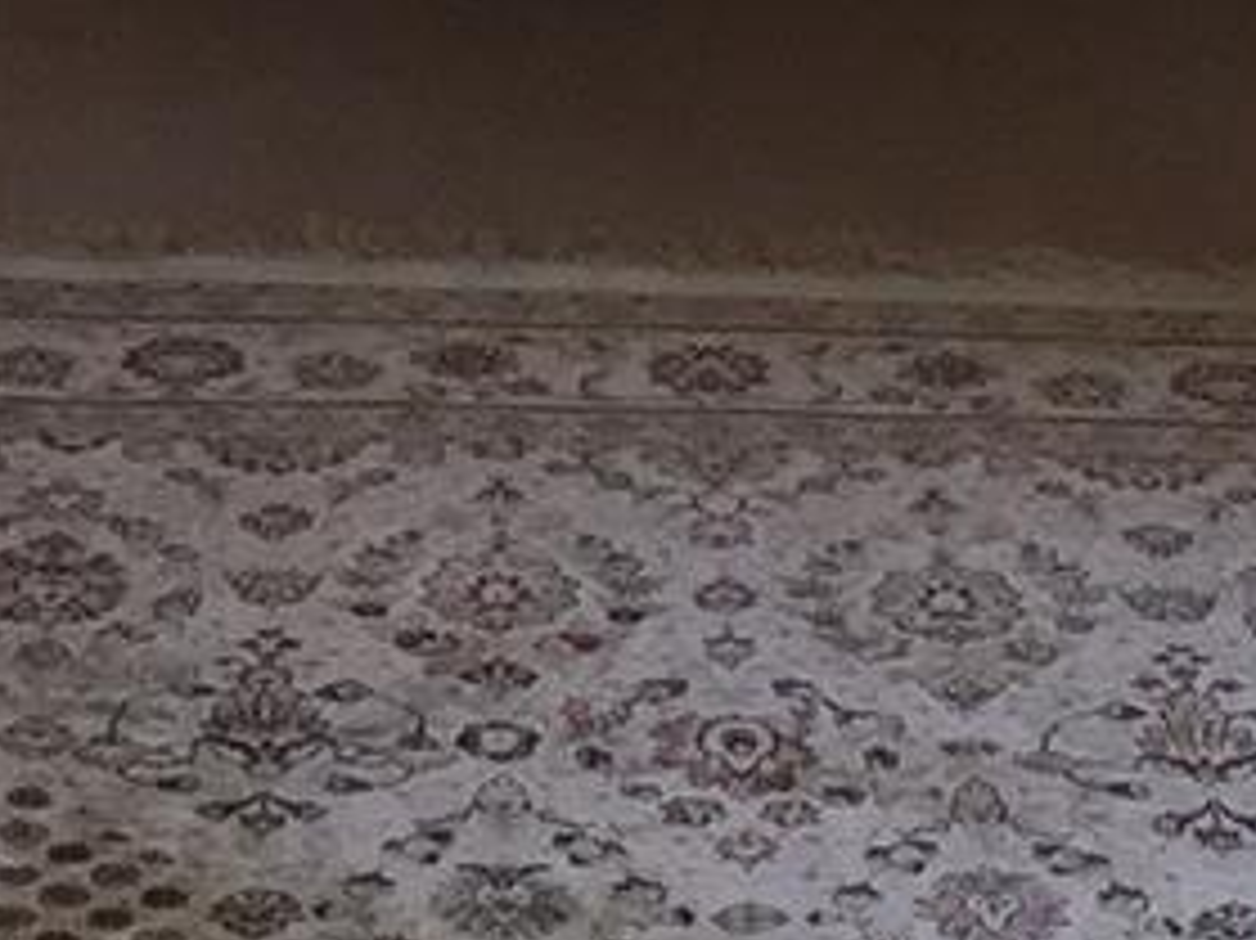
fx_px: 7725
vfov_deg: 6.5
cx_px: 878
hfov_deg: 9.3
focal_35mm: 213
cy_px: -1696
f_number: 2.2
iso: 50
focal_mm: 4.15
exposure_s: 1/120
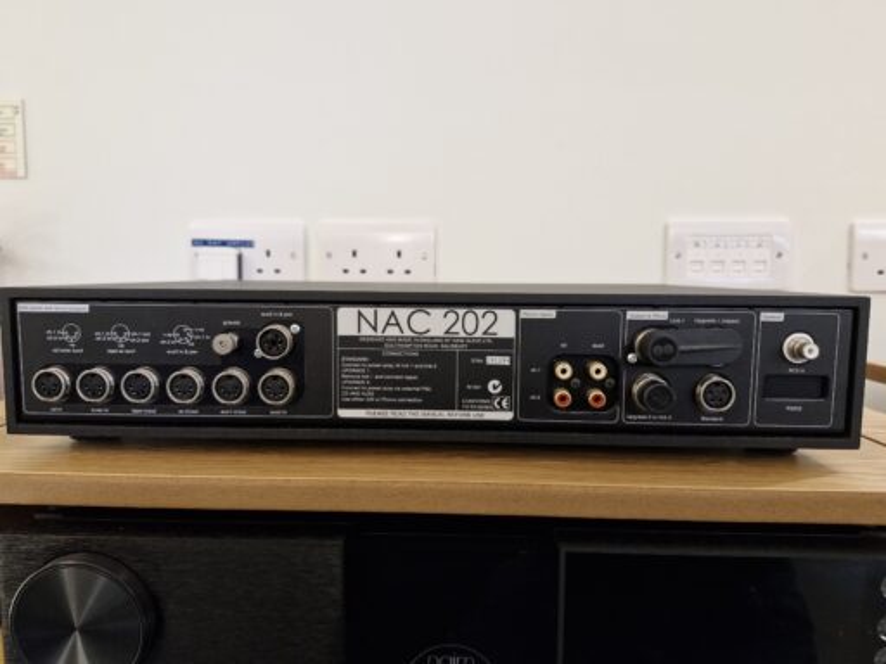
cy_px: 332
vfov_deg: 58.9
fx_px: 589
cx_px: 443
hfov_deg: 73.9
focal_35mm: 23
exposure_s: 1/50
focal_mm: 5.54
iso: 500
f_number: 1.8
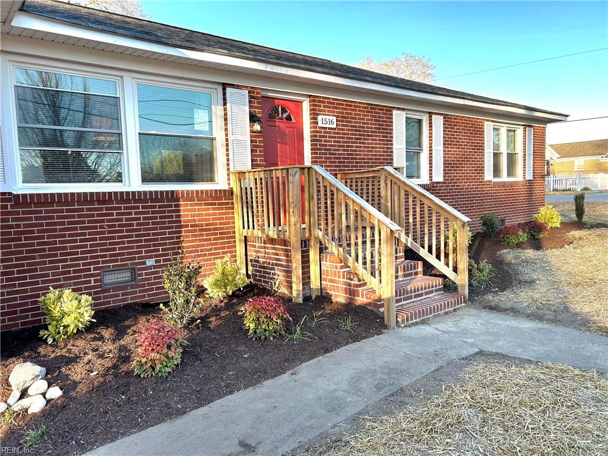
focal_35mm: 26
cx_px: 304
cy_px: 228
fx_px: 457
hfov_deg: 67.3
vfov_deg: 53.1
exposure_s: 1/455
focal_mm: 5.7
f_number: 1.5
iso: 50
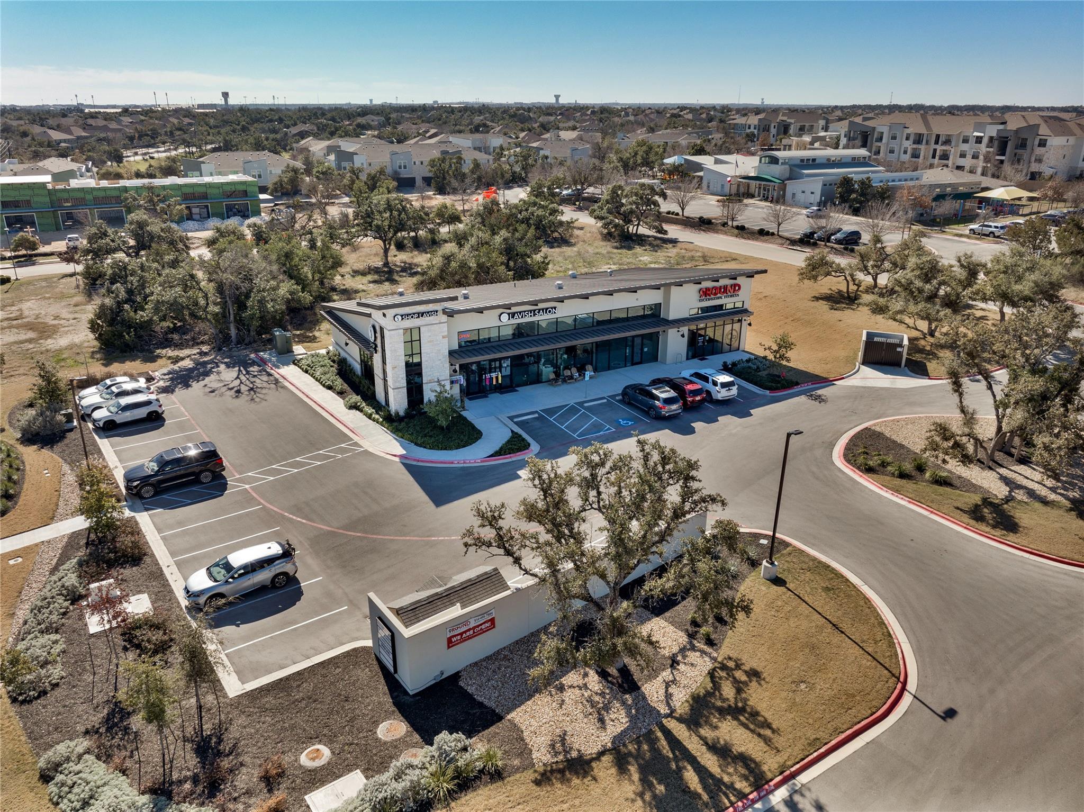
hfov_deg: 71.6
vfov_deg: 56.8
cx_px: 542
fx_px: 751
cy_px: 406
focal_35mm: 24
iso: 100
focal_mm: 12.29
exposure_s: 1/2000
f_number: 5
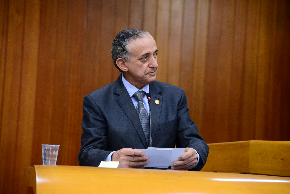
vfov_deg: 11.4
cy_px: 97
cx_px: 145
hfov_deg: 17.1
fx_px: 967
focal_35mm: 120
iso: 2500
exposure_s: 1/80
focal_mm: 120
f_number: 4
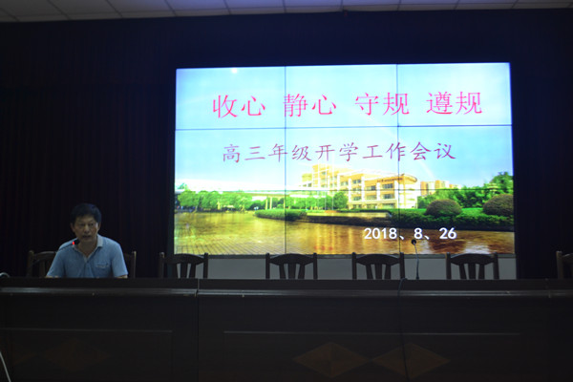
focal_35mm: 39
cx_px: 286
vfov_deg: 34.2
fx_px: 621
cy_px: 191
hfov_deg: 49.6
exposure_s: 1/30
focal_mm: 26
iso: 400
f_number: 4.2
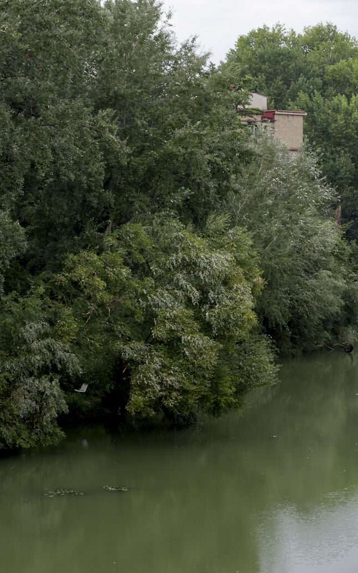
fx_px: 1764
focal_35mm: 113
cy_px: 279
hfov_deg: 11.2
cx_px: 526
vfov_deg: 18.4
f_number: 8
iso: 100
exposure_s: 1/40
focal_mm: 48
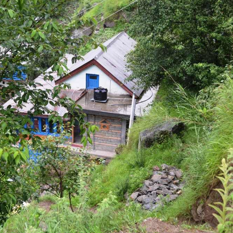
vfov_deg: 24.7
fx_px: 533
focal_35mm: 70
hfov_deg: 24.6
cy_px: 116
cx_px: 101
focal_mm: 36
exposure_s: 1/125
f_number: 5.6
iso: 280
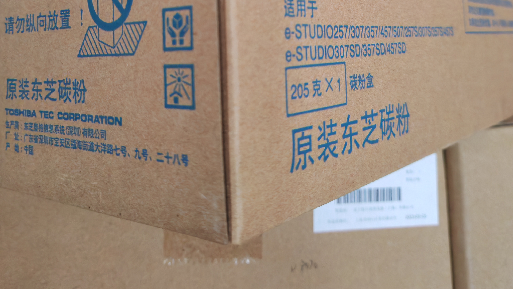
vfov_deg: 28.0
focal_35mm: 40
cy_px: 1
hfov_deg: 50.5
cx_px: 254
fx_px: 544
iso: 1600
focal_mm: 5.52
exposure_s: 1/33
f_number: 1.95
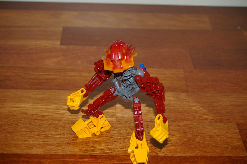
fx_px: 514
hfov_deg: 27.0
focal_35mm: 75
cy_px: 82
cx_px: 124
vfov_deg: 18.1
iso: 200
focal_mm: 50
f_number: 5.6
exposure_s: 1/60
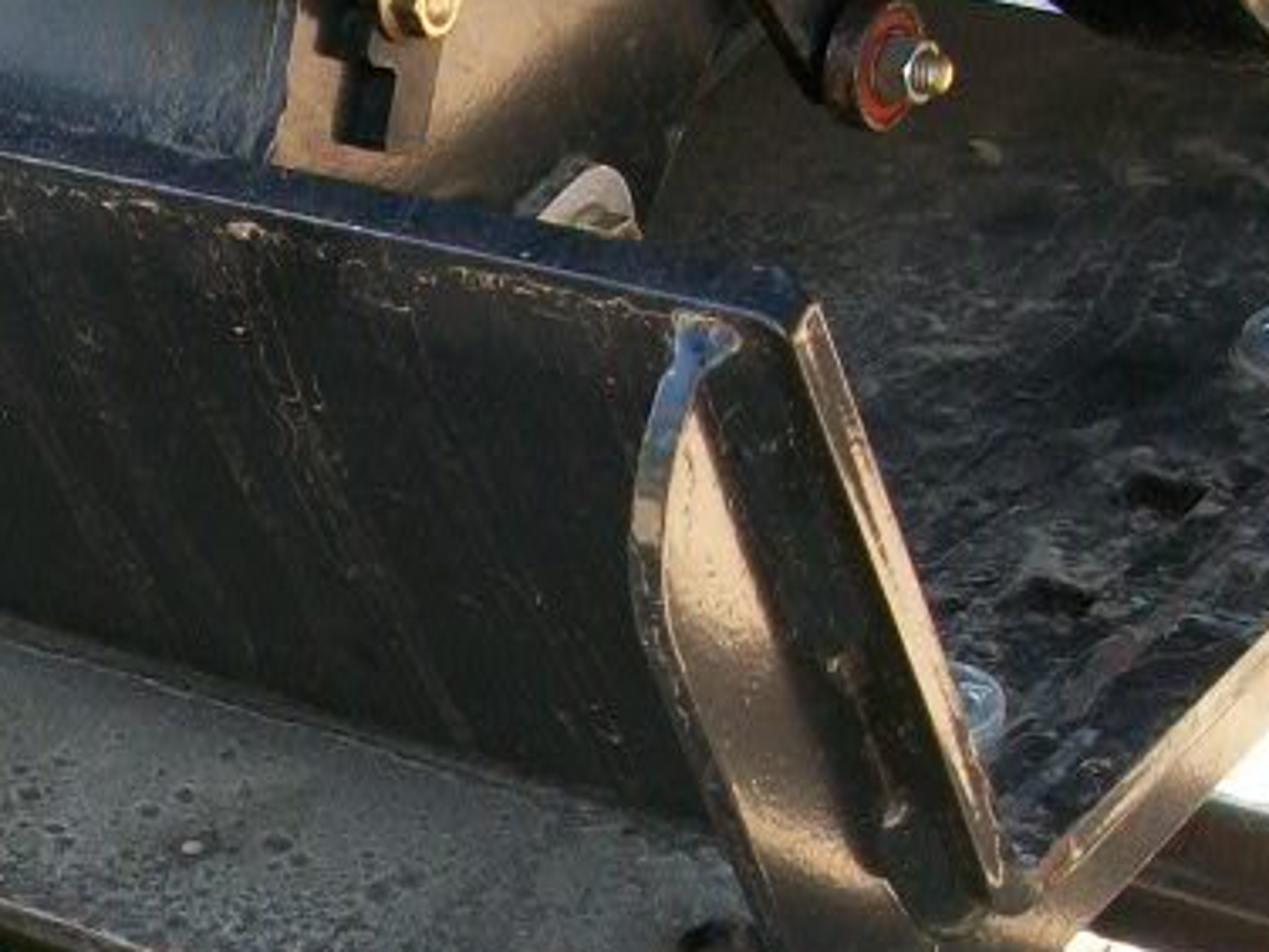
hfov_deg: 16.2
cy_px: 1050
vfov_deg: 12.2
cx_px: -3
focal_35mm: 119
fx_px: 4362
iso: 80
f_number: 3.1
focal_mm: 6.3
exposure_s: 1/80
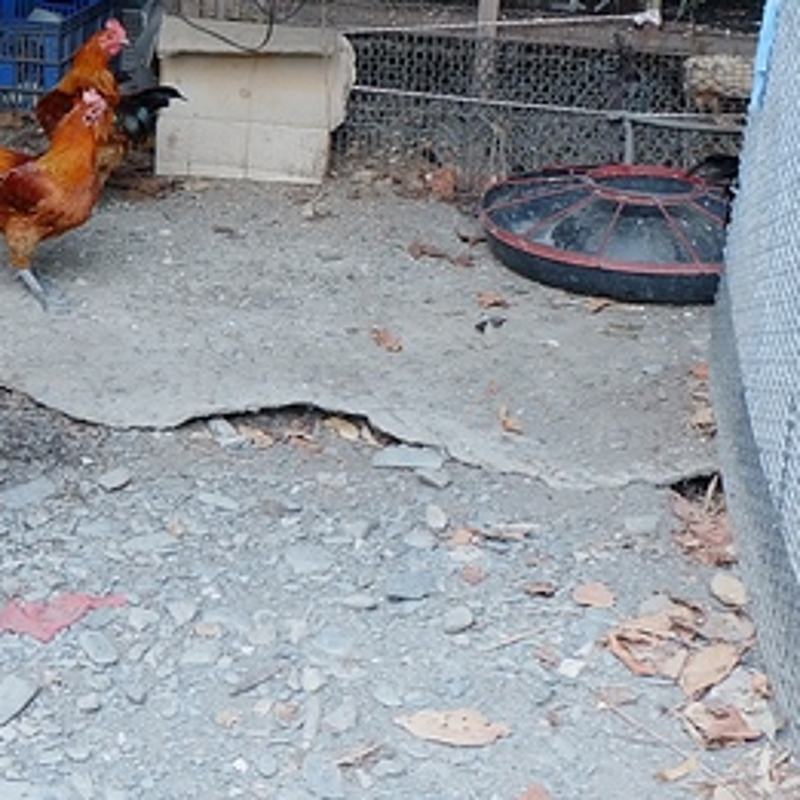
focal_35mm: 73
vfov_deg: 23.3
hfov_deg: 23.6
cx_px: 316
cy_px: 167
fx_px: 1909
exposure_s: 1/30
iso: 800
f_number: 2.8
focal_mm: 18.8
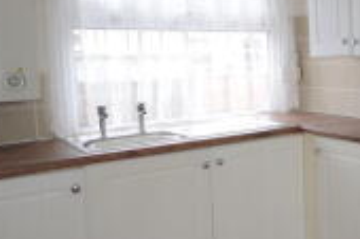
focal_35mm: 42
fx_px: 420
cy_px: 98
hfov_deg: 43.6
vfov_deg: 31.8
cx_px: 303
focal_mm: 10
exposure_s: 1/160
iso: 250
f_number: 4
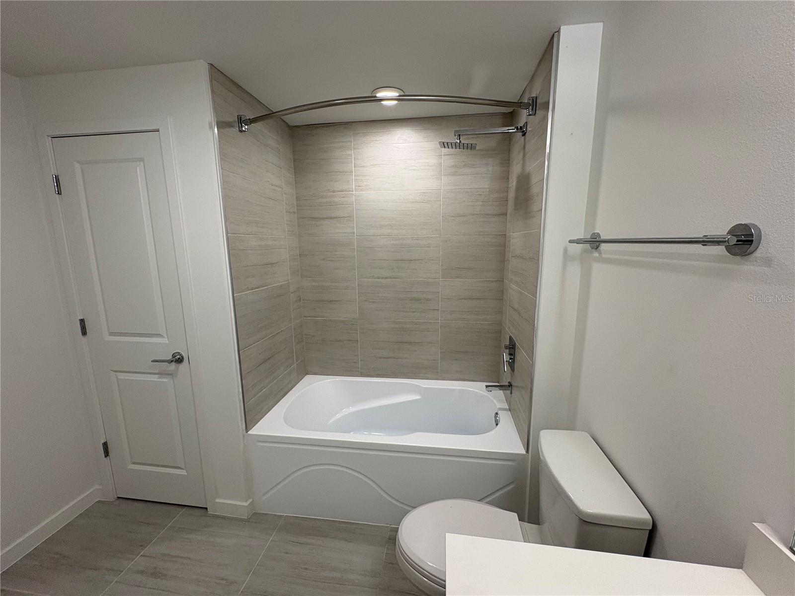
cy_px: 298
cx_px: 398
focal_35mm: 14
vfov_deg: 85.7
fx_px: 322
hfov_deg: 102.1
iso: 200
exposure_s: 1/120
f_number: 2.2
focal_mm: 2.22
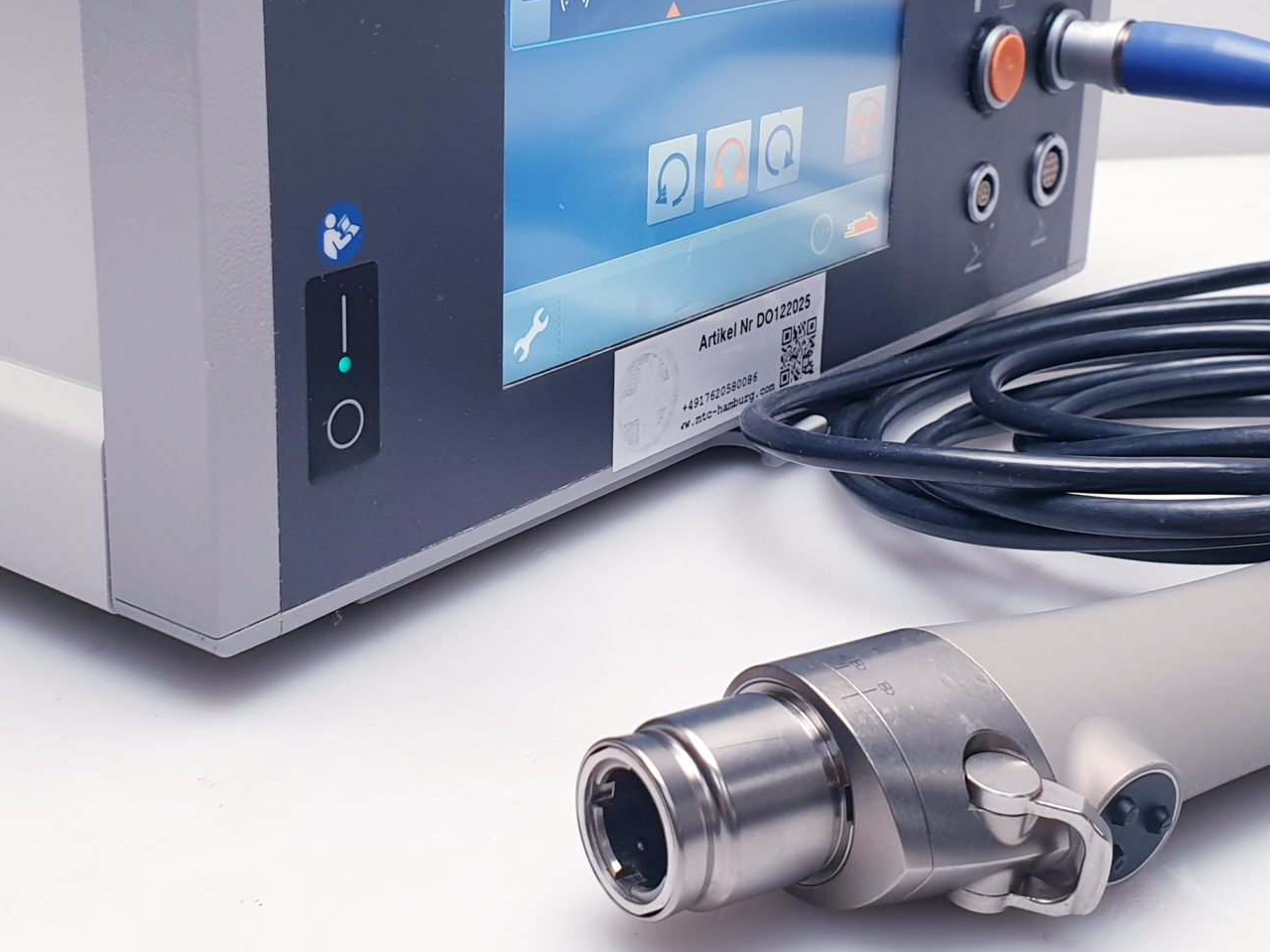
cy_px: 337
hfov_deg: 36.7
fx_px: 1908
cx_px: 521
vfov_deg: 27.9
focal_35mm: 52
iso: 100
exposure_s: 1/50
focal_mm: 4.3
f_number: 2.4
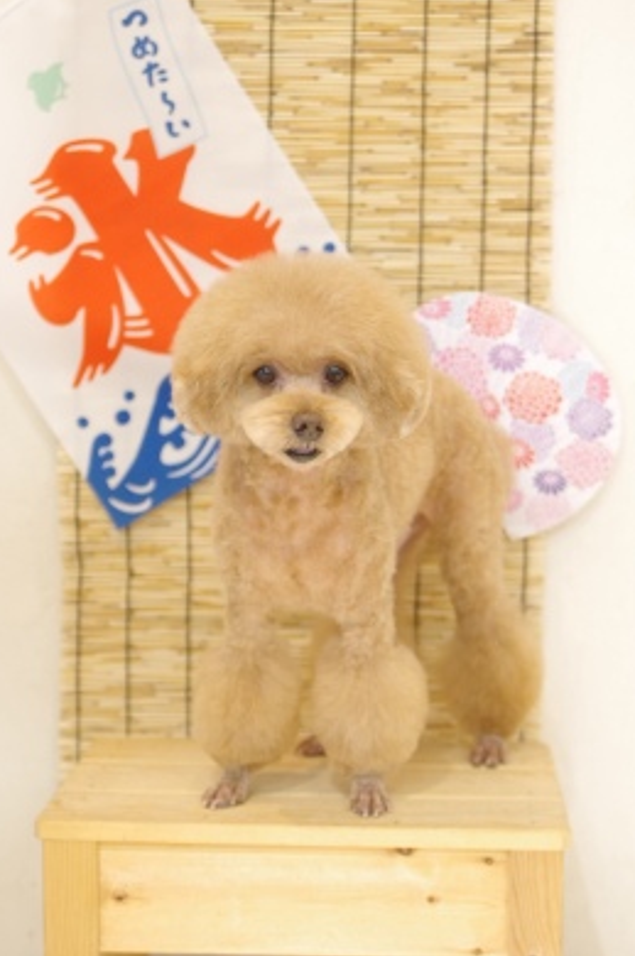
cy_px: 468
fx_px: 2043
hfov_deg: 17.7
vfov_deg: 26.3
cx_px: 311
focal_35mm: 77
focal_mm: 50
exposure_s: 1/50
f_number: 2.8
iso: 640
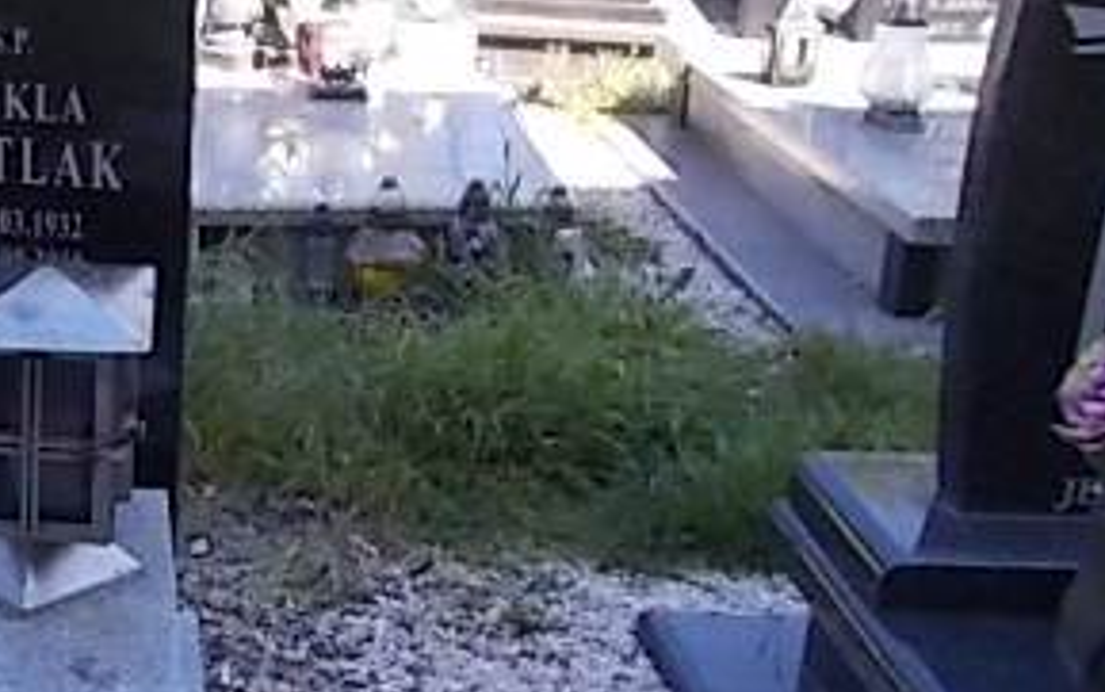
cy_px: 237
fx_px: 1838
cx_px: -23
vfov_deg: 21.3
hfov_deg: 30.8
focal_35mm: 61
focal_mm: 4.6
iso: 80
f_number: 3.2
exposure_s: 1/160
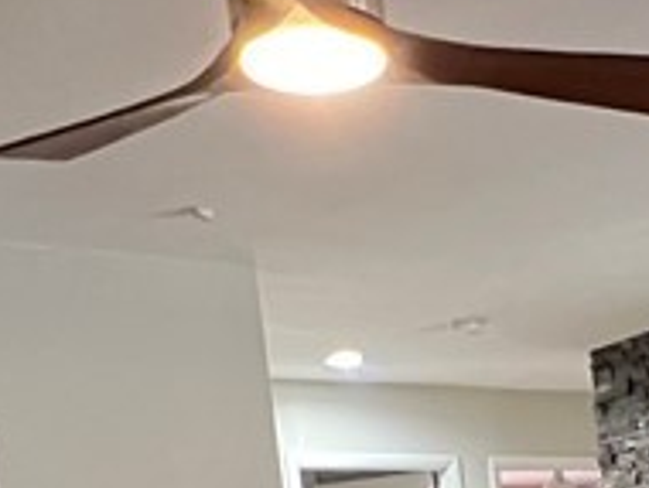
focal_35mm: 70
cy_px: 874
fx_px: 1314
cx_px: 748
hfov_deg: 25.3
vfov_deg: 17.3
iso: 1000
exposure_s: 1/30
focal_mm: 1.57
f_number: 1.8
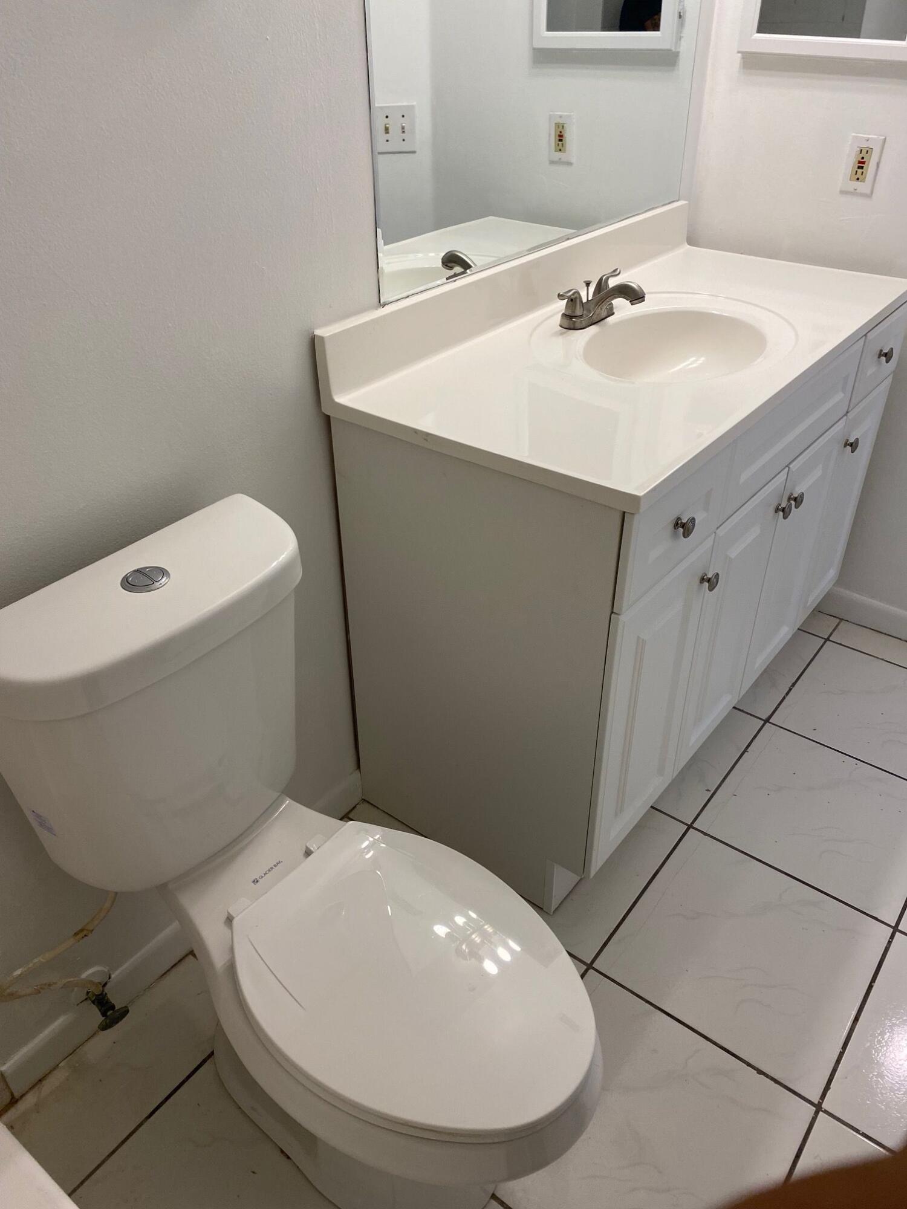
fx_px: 908
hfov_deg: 53.1
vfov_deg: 67.3
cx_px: 454
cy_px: 604
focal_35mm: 26
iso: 125
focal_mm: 4.25
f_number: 1.8
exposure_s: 1/120
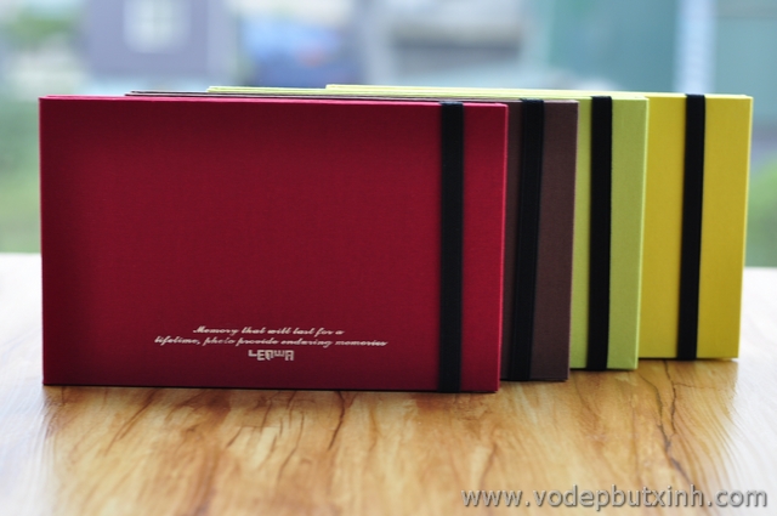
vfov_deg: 18.1
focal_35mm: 75
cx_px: 388
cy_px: 258
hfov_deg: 27.0
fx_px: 1617
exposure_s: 1/25
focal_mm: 50
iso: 200
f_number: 4
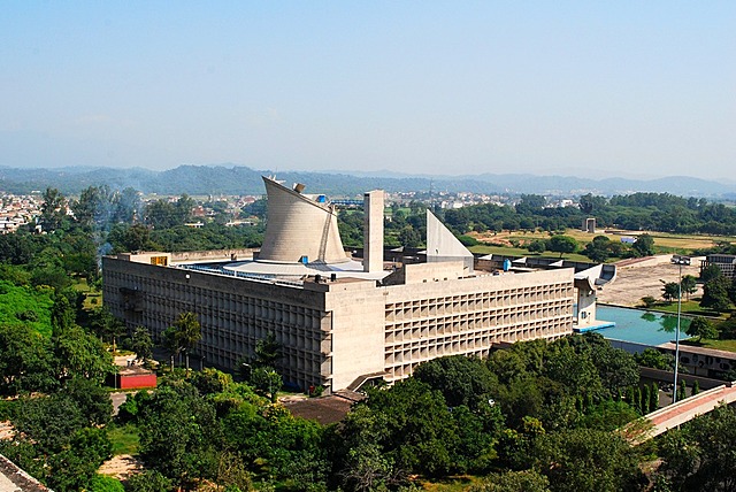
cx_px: 368
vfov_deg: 34.3
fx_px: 798
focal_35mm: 39
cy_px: 246
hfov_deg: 49.5
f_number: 10
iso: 200
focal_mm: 26
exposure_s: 1/200
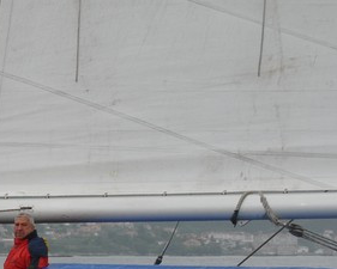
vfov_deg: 6.2
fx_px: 2469
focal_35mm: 248
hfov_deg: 7.7
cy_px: 262
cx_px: -150
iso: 100
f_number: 7.1
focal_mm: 55
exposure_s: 1/200
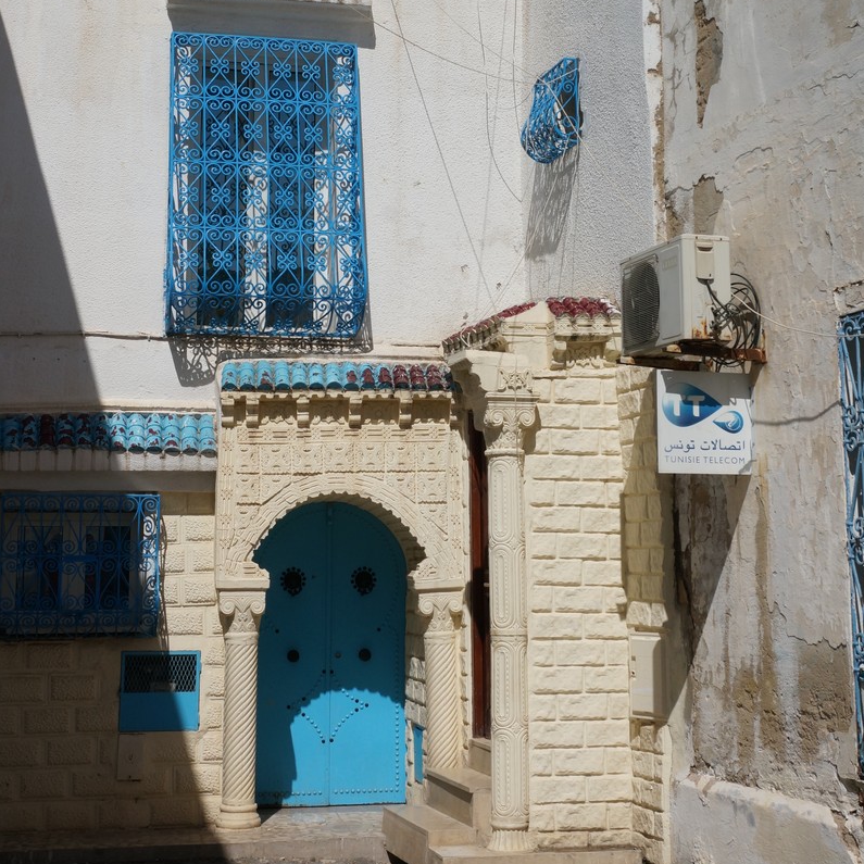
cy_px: 316
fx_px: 1525
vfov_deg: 31.5
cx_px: 434
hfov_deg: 31.6
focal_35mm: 54
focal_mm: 28
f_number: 11
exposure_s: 1/1600
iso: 400
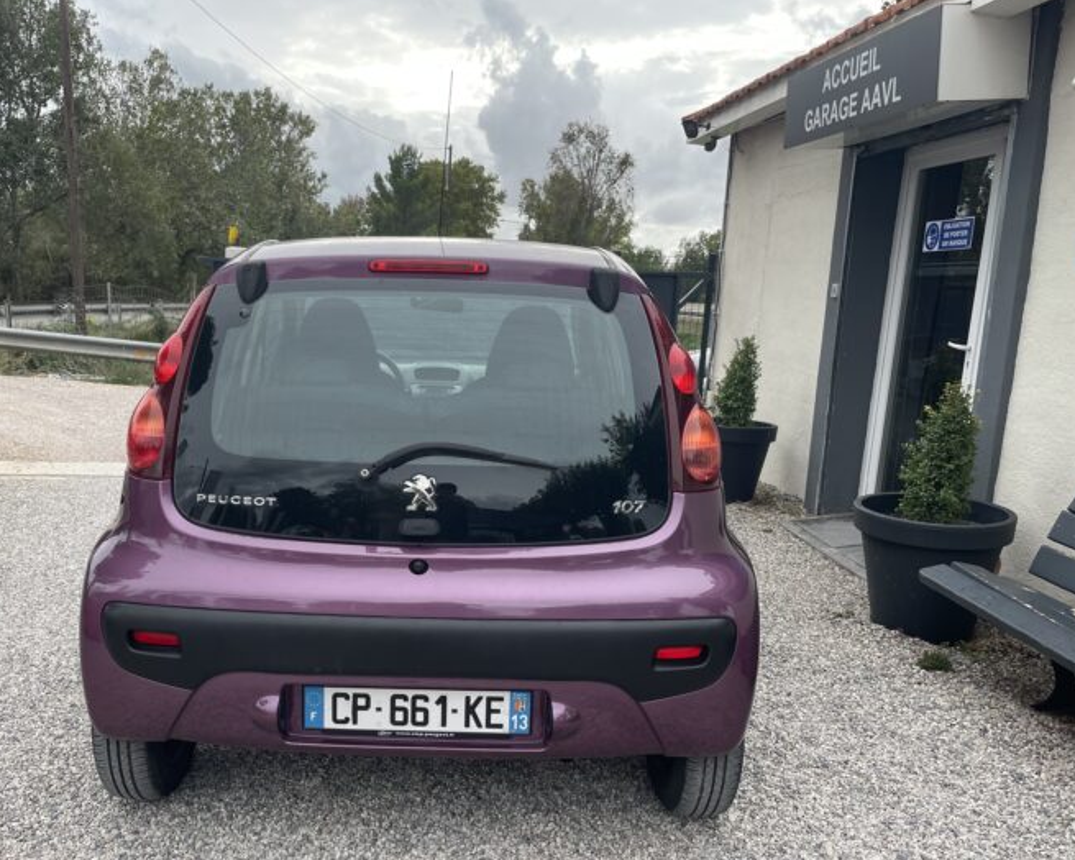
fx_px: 986
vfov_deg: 47.0
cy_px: 487
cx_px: 437
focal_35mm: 31
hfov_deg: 56.8
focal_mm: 4.2
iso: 32
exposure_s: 1/537
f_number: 1.6
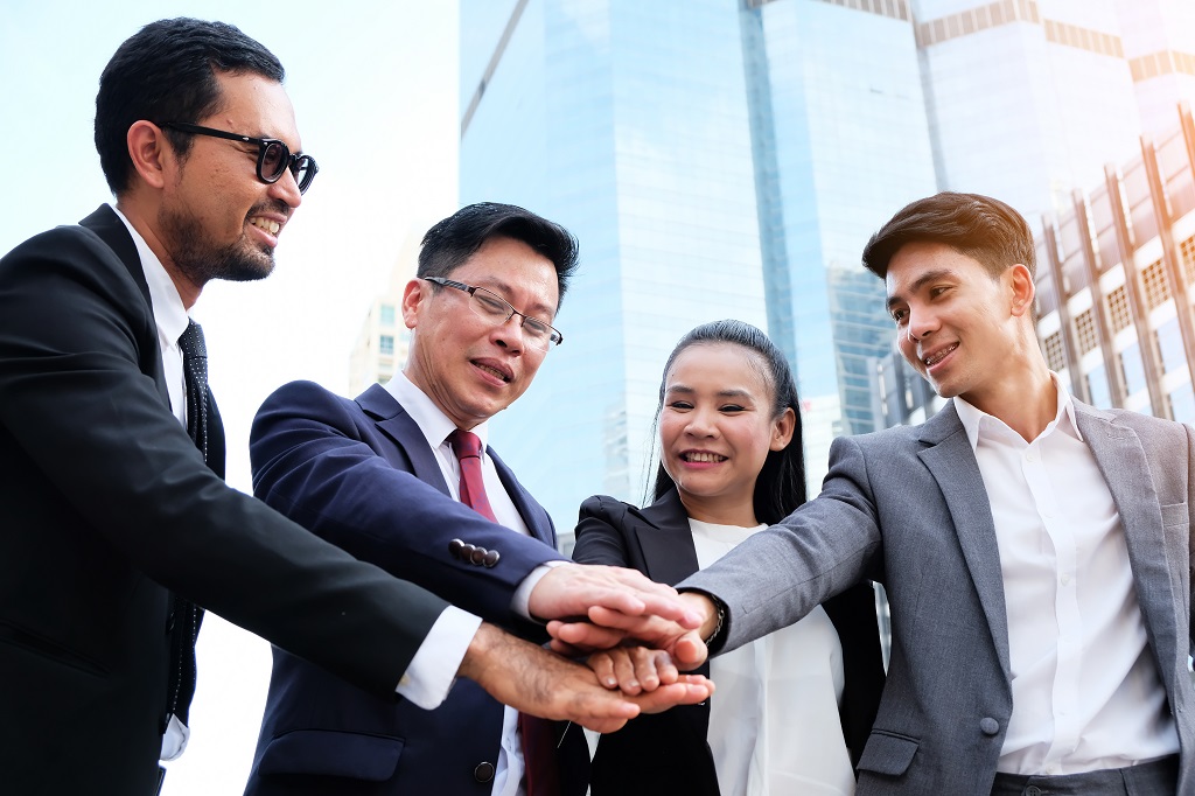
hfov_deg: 45.4
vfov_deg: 31.2
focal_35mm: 43
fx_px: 1427
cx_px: 598
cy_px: 398
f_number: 4
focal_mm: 28.9
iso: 400
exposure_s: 1/220
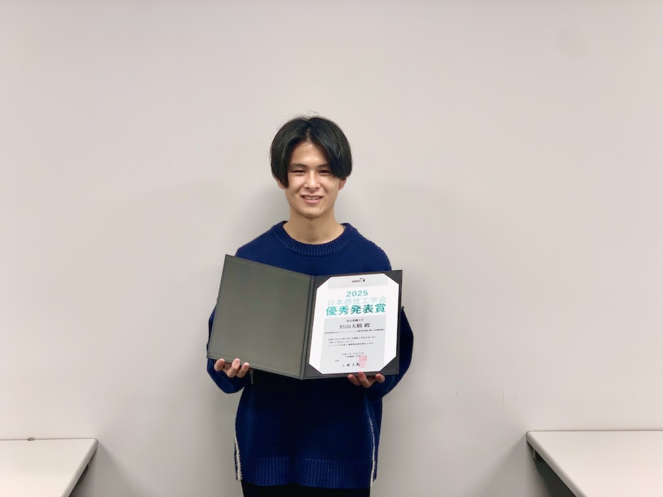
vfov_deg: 28.0
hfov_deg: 36.8
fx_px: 996
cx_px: 332
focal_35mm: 52
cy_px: 248
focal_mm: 6
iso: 80
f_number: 2.4
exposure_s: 1/50
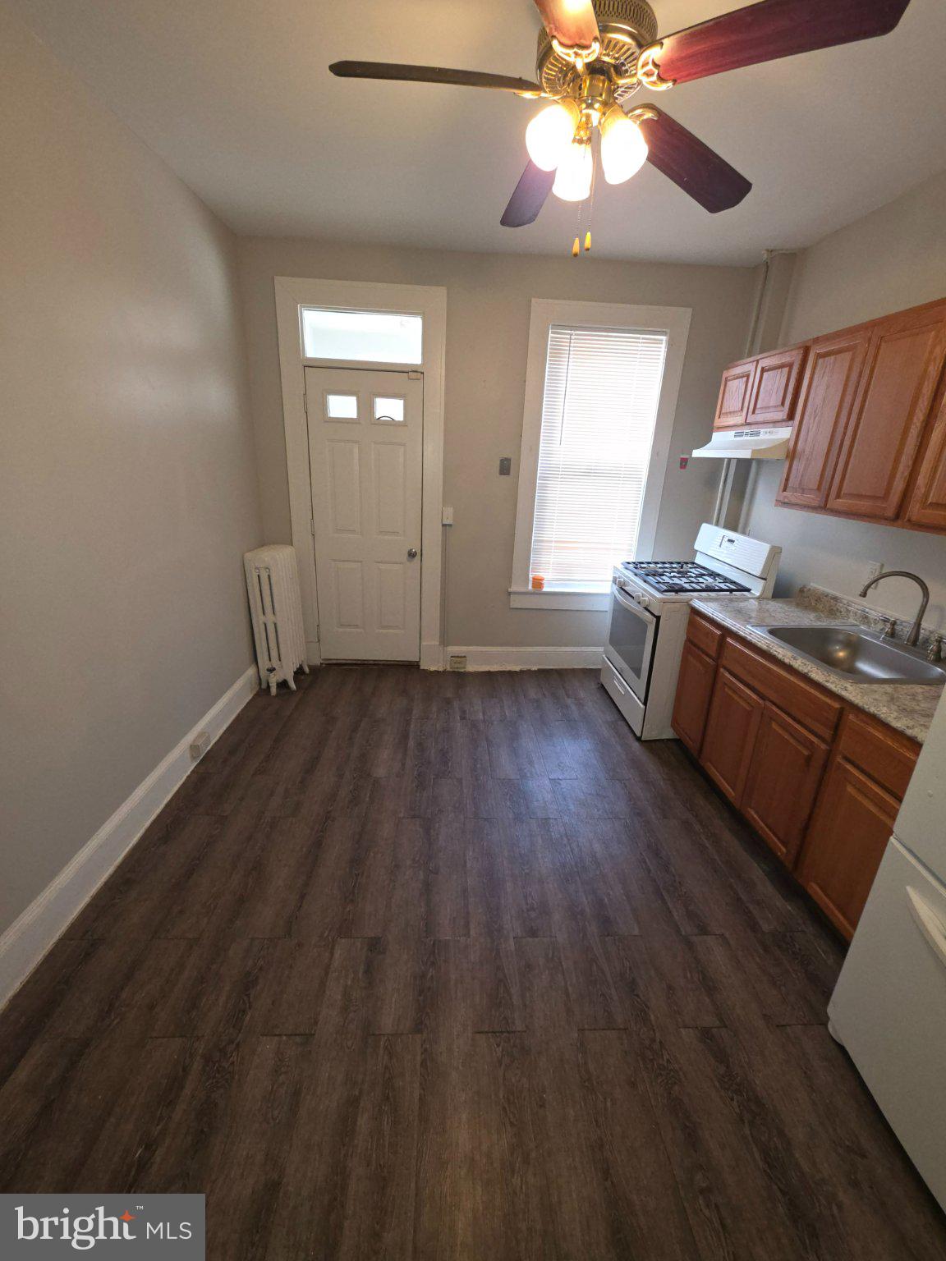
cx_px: 473
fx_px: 474
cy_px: 630
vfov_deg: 106.2
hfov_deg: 89.9
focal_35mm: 13
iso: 200
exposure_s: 1/60
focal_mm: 2.2
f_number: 1.9
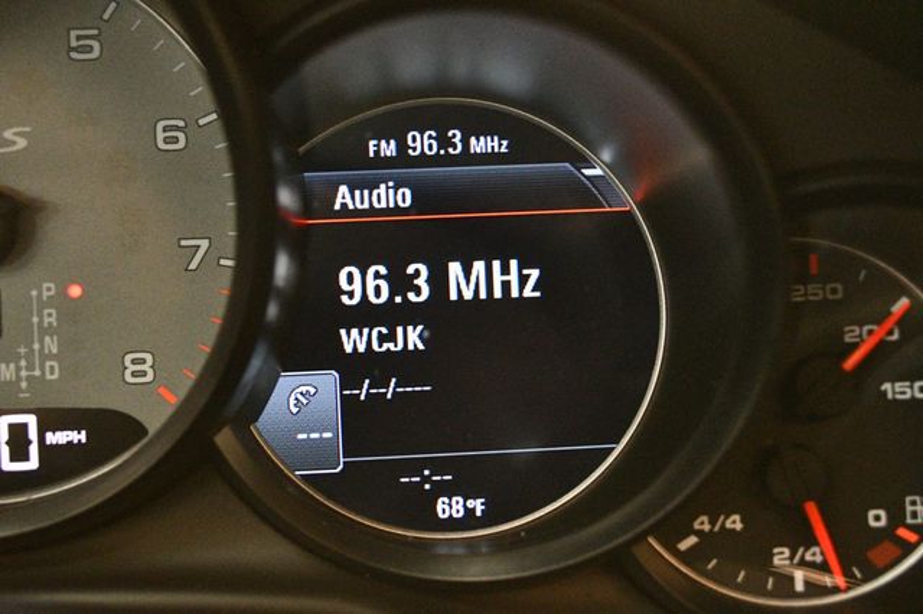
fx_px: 1153
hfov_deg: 43.6
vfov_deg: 29.8
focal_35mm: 45
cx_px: 462
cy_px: 307
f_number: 4.5
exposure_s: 1/60
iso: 7200
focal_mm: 30
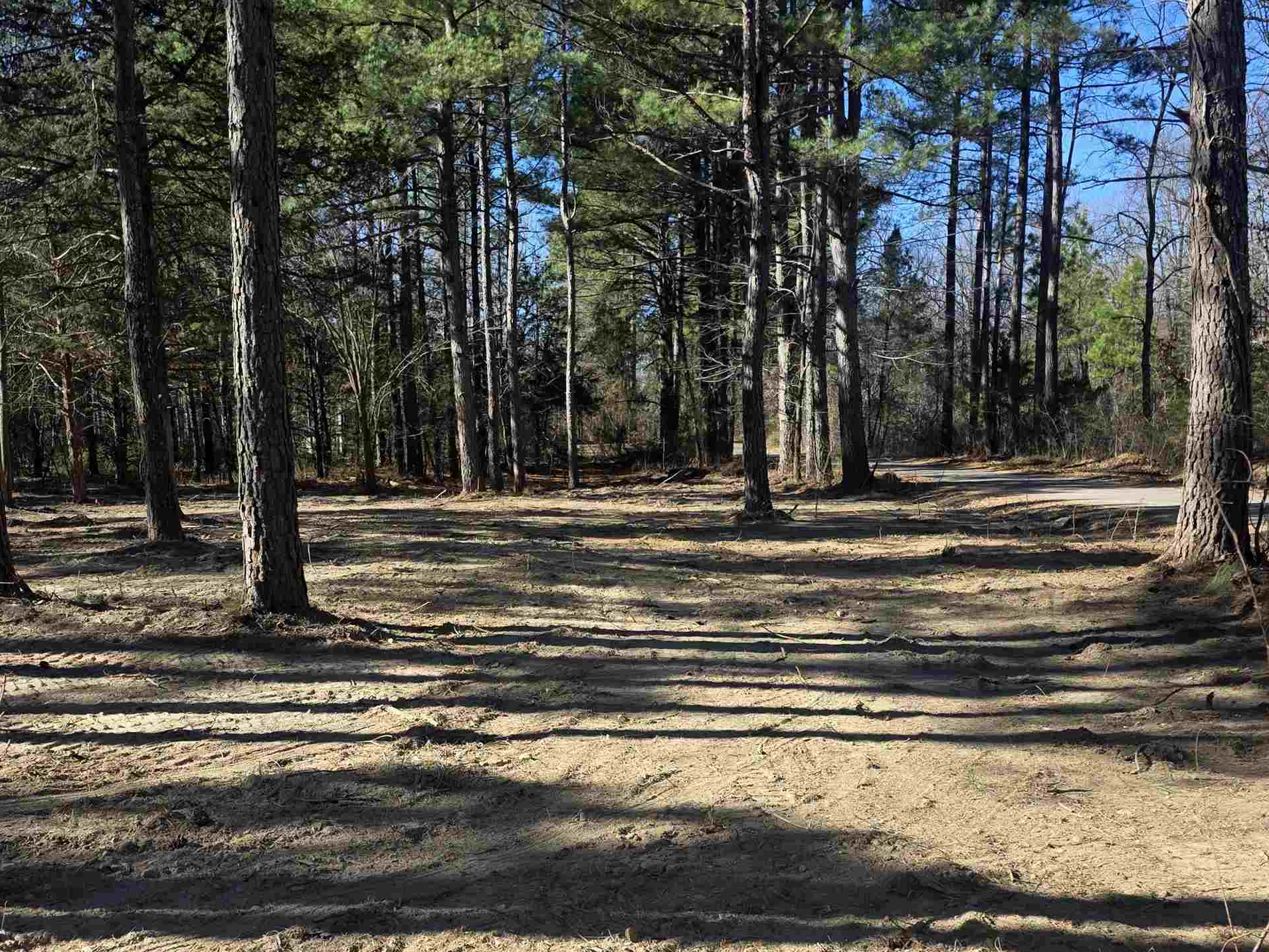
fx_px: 1356
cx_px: 551
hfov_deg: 50.0
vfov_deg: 38.2
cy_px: 648
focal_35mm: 37
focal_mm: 6.3
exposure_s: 1/1884
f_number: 1.7
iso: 80
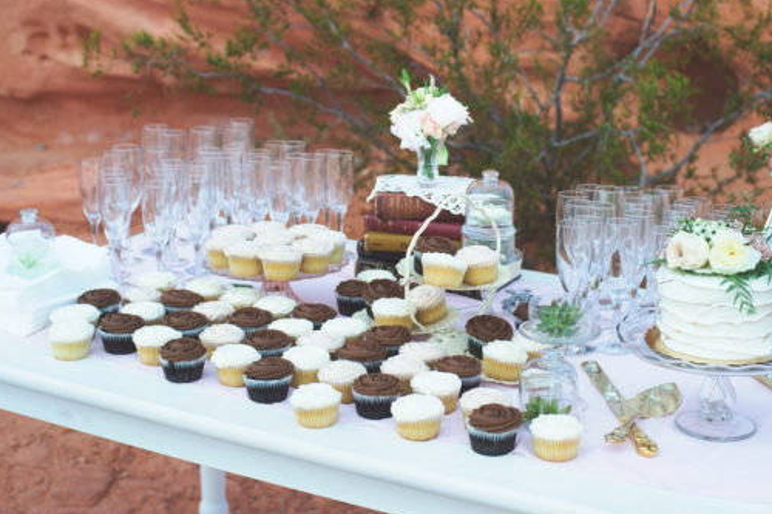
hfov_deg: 33.3
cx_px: 446
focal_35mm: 60
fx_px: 1286
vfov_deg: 22.6
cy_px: 235
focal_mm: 50
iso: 100
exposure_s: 1/400
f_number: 4
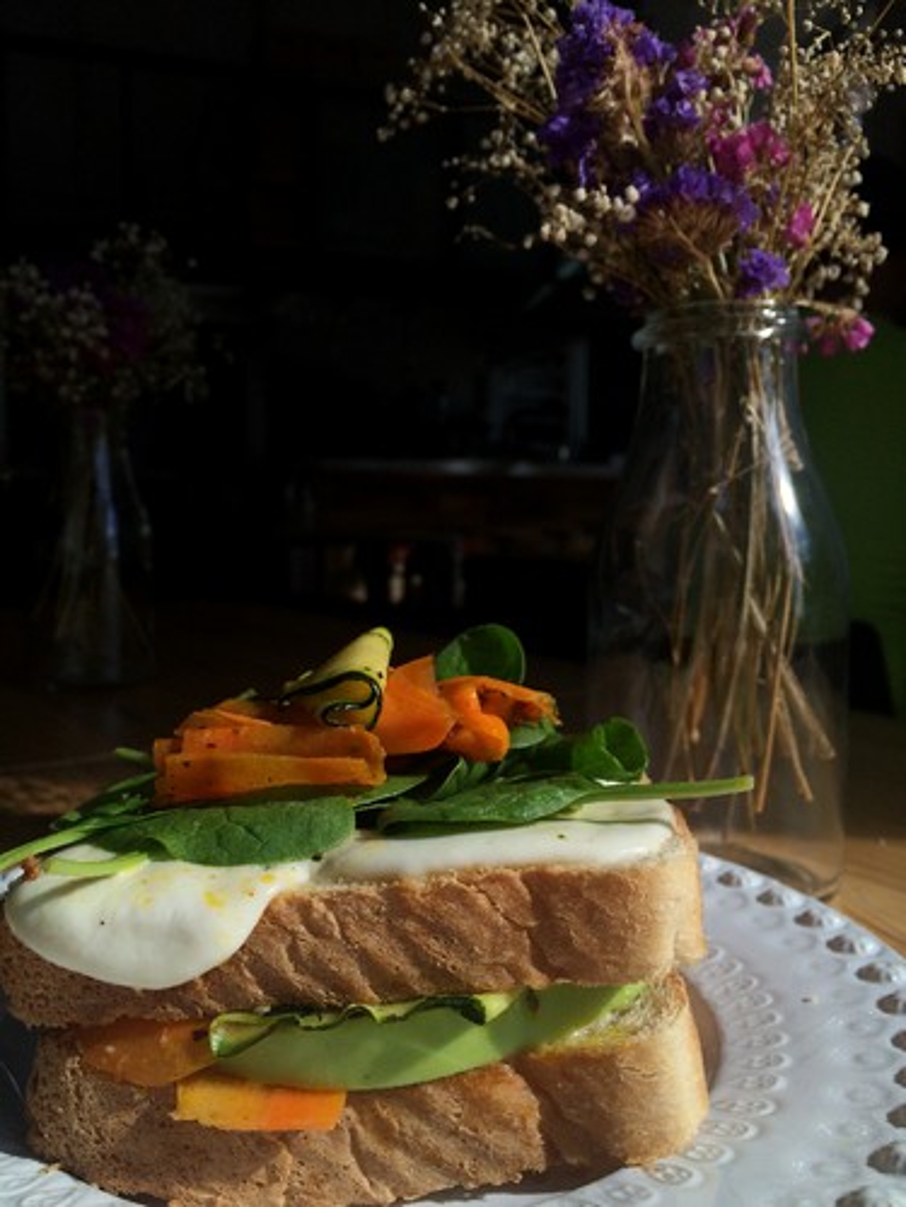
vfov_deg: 61.7
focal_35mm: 29
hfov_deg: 48.2
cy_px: 604
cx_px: 453
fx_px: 1012
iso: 32
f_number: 2.2
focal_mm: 4.15
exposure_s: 1/1866
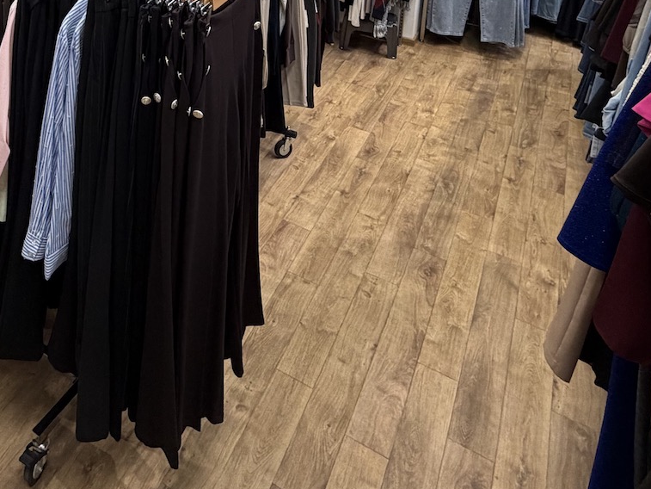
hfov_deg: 46.2
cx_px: 89
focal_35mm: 37
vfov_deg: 30.9
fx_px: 696
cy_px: -134
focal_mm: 2.22
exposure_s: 1/100
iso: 160
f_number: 2.2
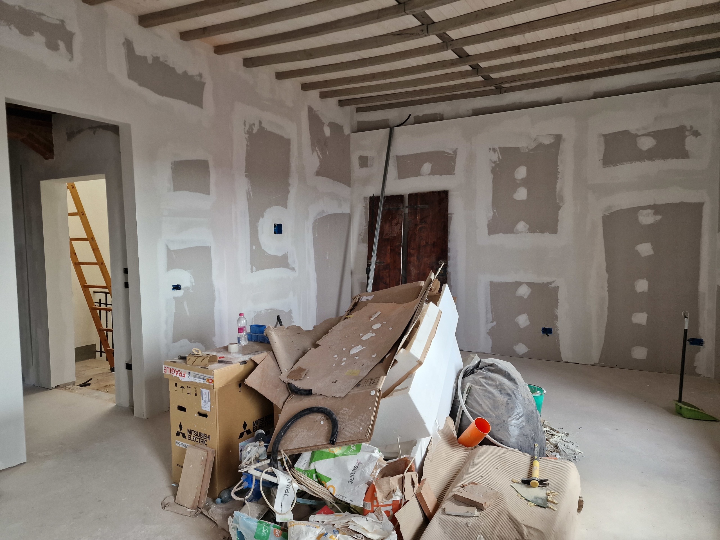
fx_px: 478
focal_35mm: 23
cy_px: 270
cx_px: 360
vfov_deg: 58.9
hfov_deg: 73.9
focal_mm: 6.4
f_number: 1.8
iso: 200
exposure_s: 1/180
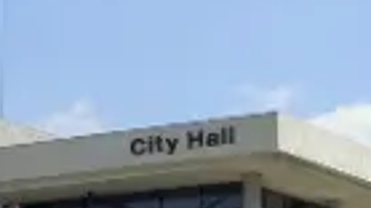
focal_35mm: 183
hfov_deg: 11.7
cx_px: 48
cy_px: 179
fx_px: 1799
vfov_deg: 6.6
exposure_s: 1/500
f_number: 4.7
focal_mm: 8
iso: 100
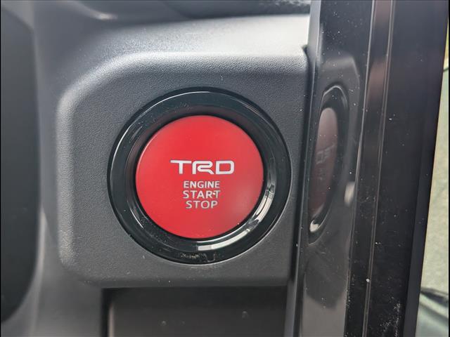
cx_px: 225
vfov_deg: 29.7
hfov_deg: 38.9
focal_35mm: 49
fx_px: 637
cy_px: 168
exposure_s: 1/526
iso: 472
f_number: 1.68
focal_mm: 6.9
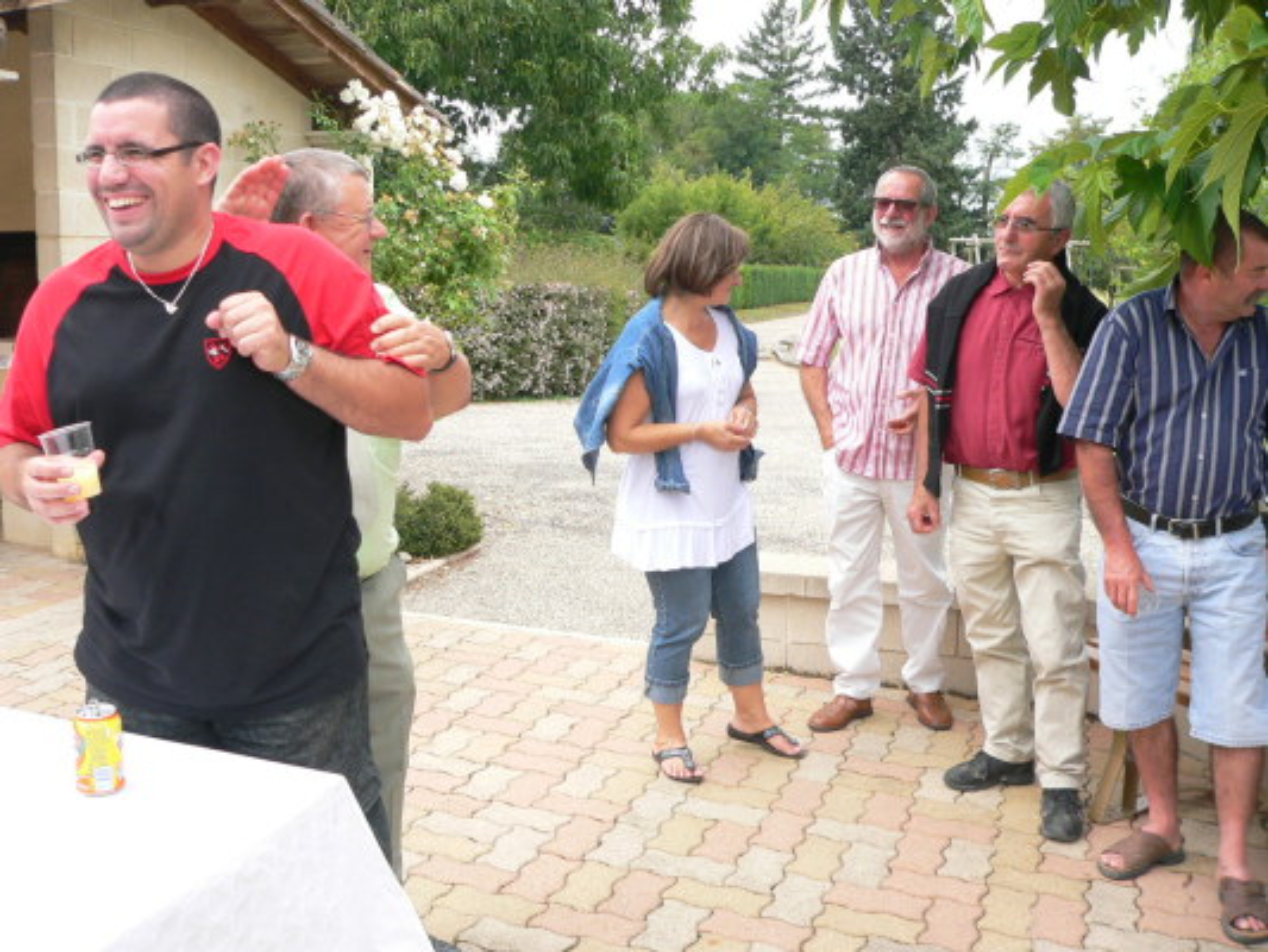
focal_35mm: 36
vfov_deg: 39.7
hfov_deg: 51.3
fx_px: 1319
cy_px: 476
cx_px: 634
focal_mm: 6
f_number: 2.8
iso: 80
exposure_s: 1/200
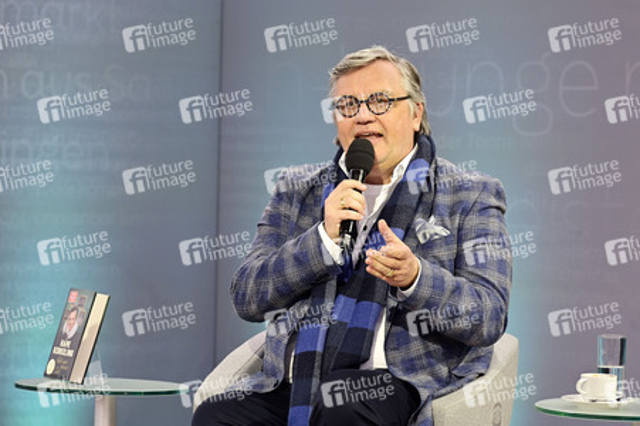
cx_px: 320
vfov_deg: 6.9
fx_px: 3553
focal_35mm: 200
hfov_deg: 10.3
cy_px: 213
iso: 1250
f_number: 7.1
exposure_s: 1/320
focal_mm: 200
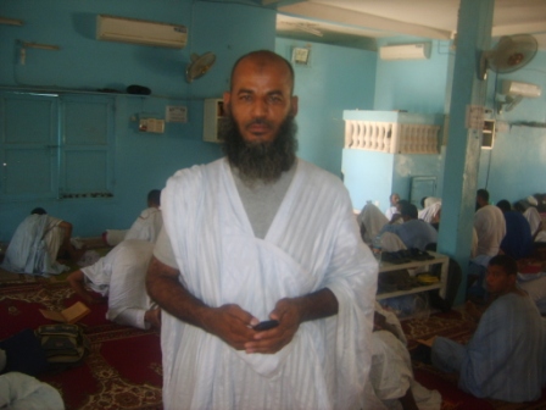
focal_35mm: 35
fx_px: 552
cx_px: 273
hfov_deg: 52.6
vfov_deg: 40.7
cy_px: 205
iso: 100
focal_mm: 5.8
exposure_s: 1/30
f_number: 2.8
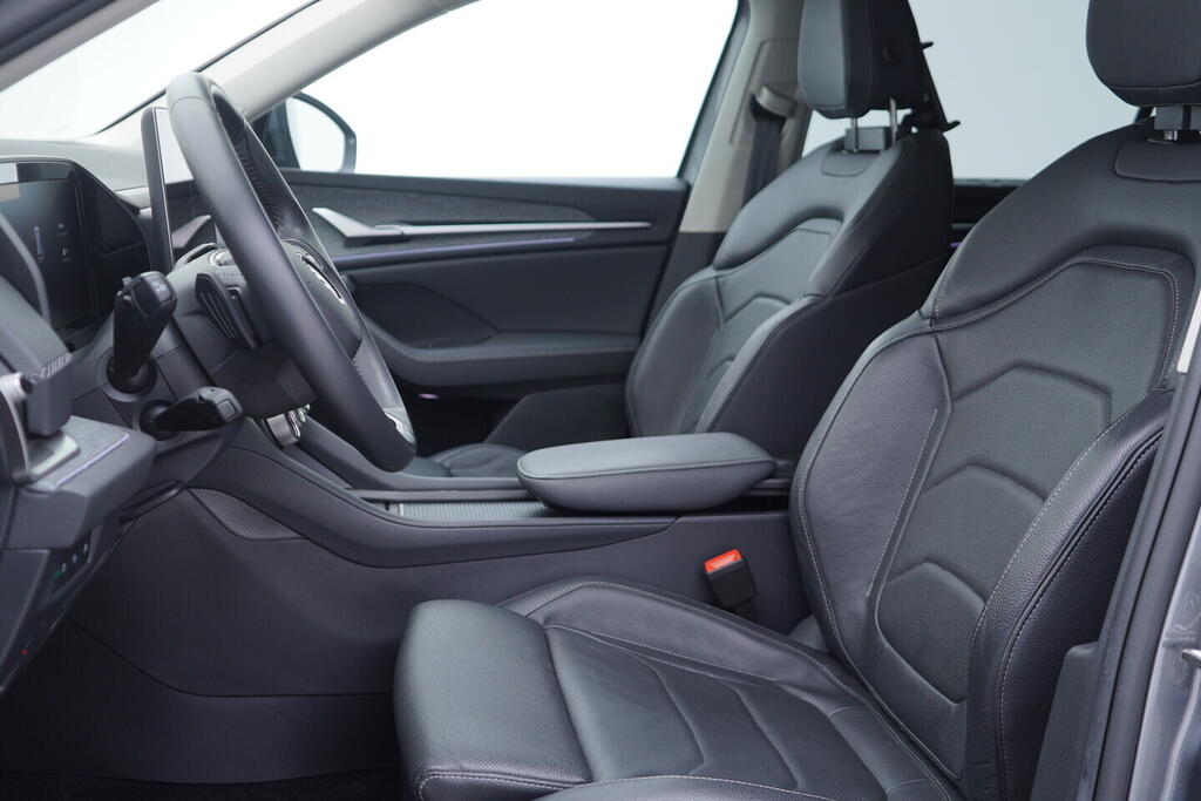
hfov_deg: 53.1
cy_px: 400
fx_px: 1201
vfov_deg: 36.9
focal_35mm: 36
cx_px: 600
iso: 200
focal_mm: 24
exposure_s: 1/40
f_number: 2.8
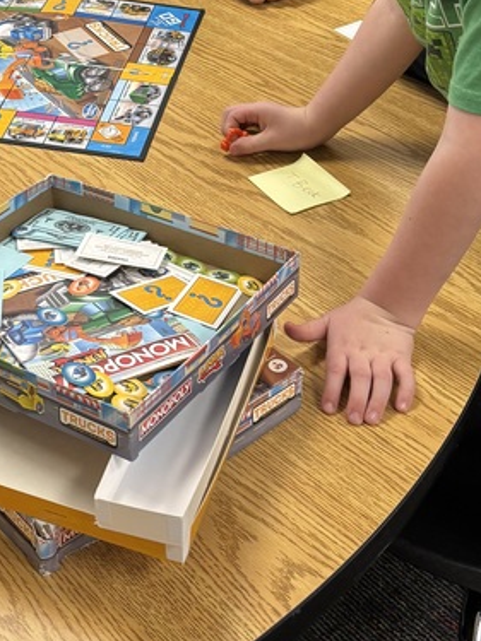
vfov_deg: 25.5
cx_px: -7
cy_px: -58
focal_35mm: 71
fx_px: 1316
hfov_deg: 20.0
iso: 100
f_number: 1.6
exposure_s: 1/60
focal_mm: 5.96
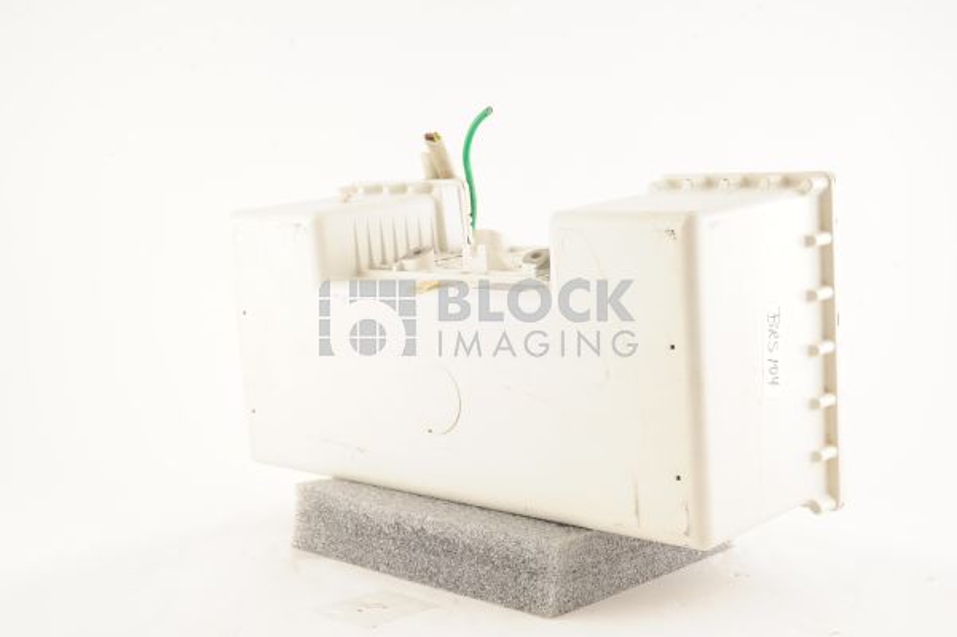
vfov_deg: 26.9
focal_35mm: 50
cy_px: 318
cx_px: 478
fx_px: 1328
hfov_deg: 39.6
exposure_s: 1/125
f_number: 10
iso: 1600
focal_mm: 50
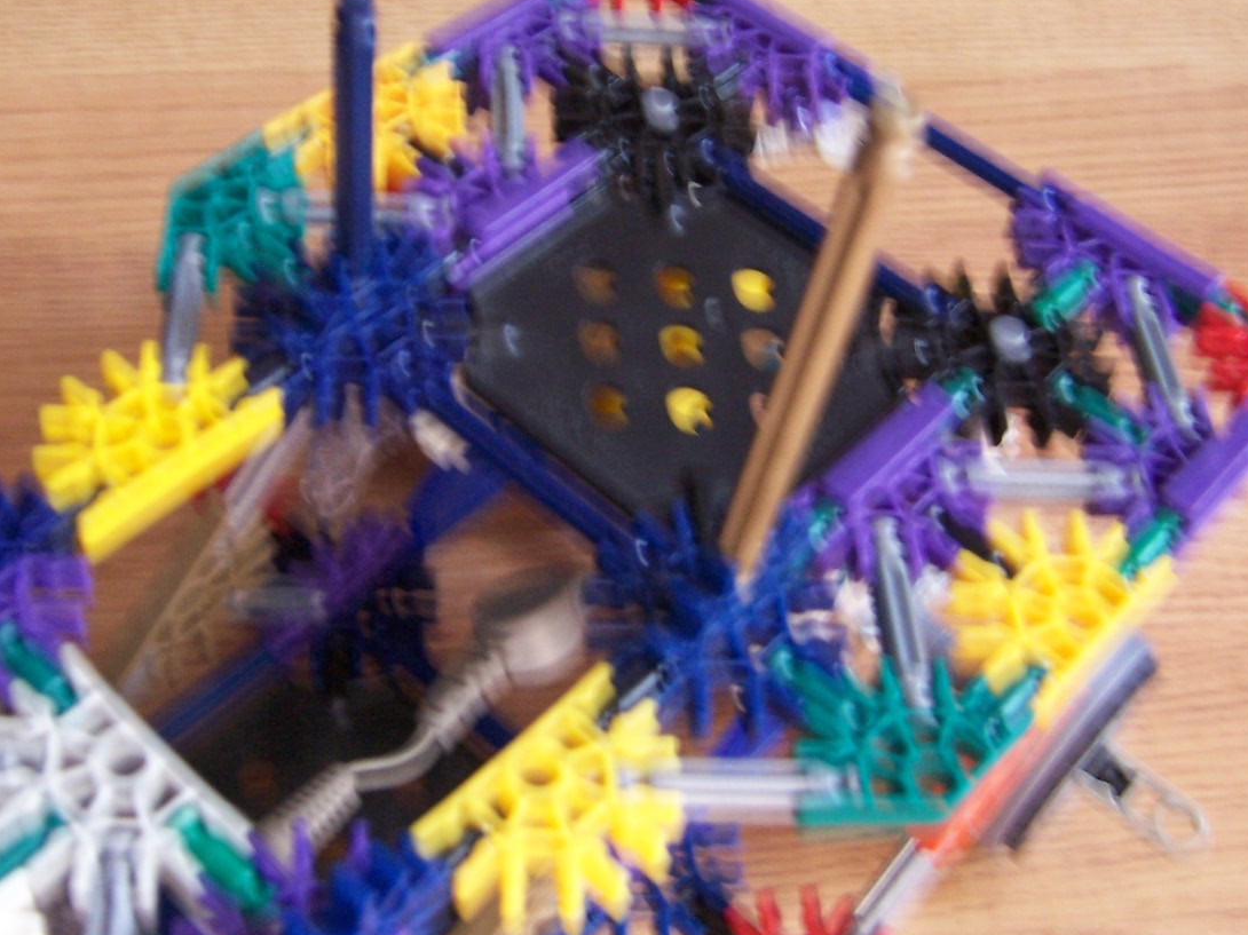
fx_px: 1694
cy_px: 420
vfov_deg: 30.8
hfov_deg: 40.1
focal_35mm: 47
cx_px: 448
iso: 140
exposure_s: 1/8
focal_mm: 5.5
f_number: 3.4
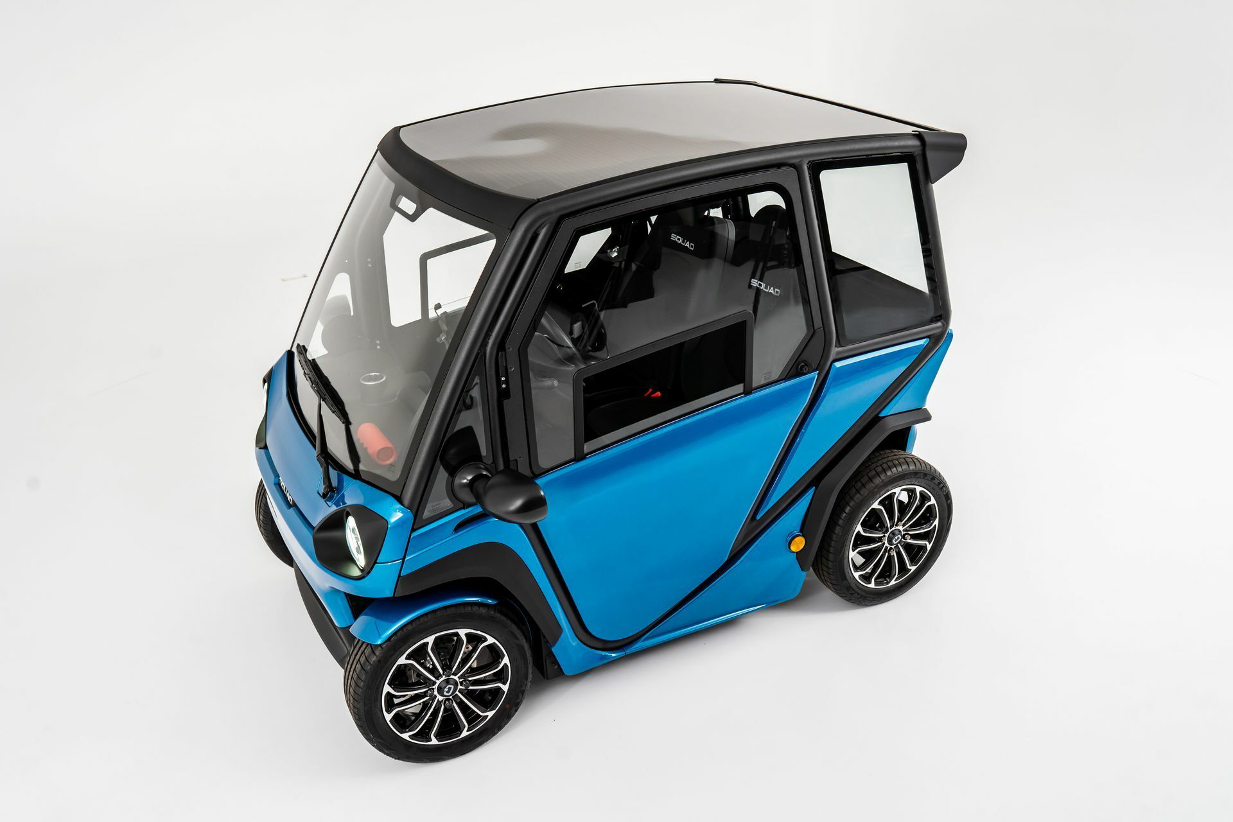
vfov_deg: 37.9
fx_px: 1199
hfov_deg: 54.4
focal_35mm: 35
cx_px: 616
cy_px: 411
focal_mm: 35
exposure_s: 1/50
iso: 400
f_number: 6.3
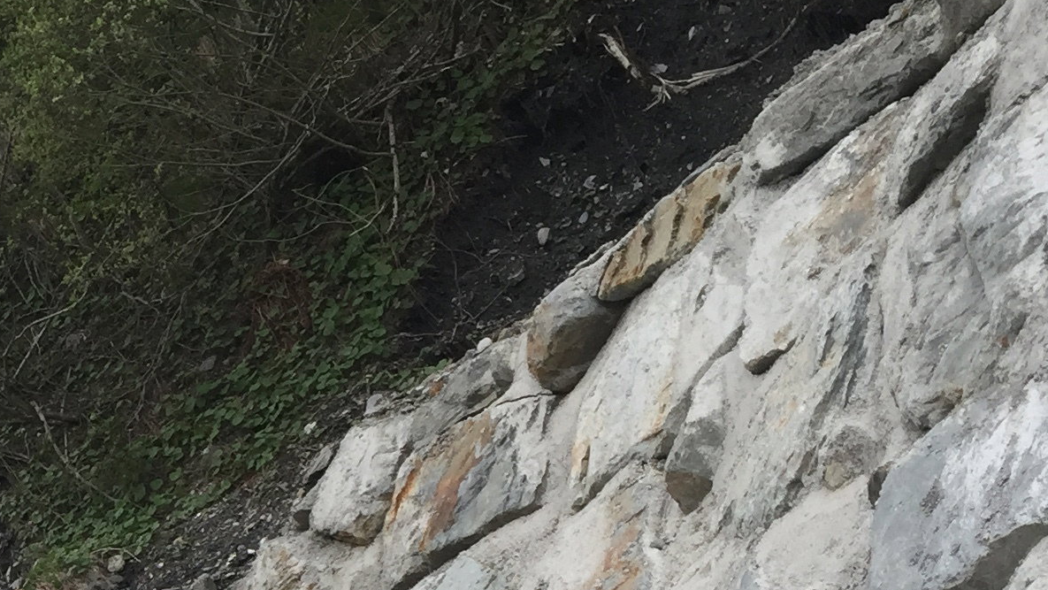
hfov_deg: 23.0
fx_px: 2418
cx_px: -112
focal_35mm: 87
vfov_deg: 13.0
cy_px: 929
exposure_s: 1/694
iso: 32
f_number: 2.2
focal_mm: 4.15
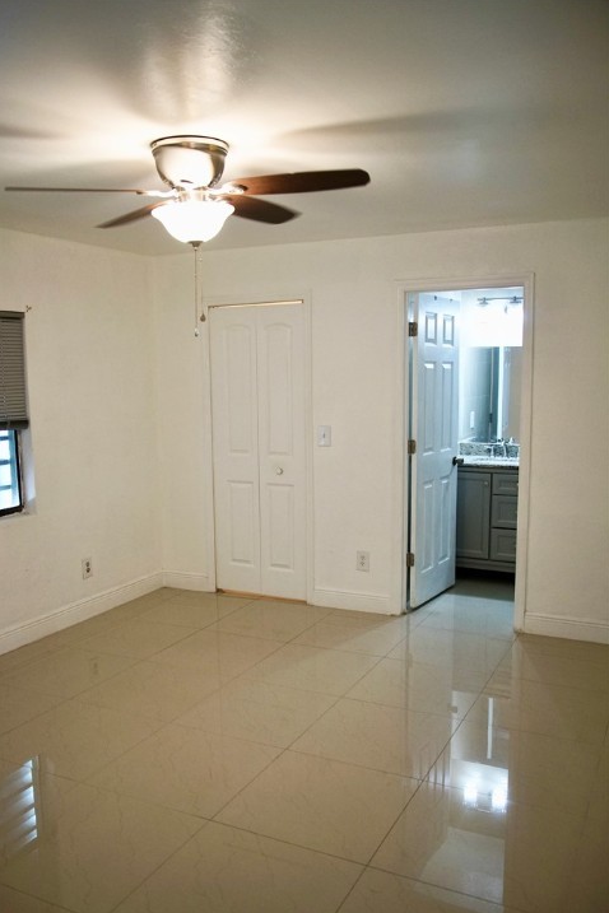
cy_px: 486
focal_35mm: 30
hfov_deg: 43.6
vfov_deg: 61.9
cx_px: 284
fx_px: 761
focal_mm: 28
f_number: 3.5
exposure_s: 1/160
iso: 1600
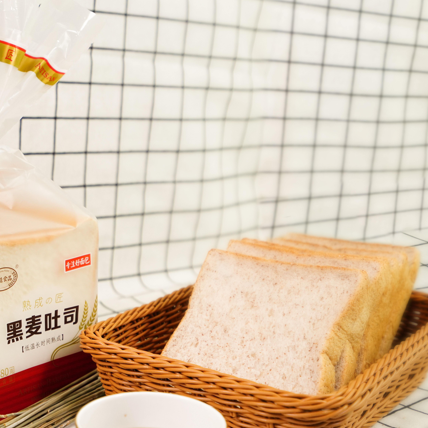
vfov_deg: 32.8
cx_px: 63
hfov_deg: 31.6
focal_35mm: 52
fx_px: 727
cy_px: 240
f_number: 4
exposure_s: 1/320
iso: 1250
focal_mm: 35
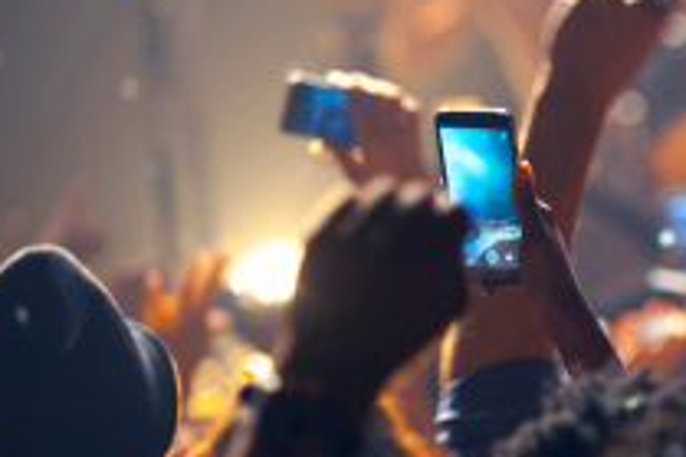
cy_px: 296
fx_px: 6569
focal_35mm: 345
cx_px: 783
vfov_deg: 4.0
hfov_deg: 6.0
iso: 1250
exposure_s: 1/125
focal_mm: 120
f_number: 2.8
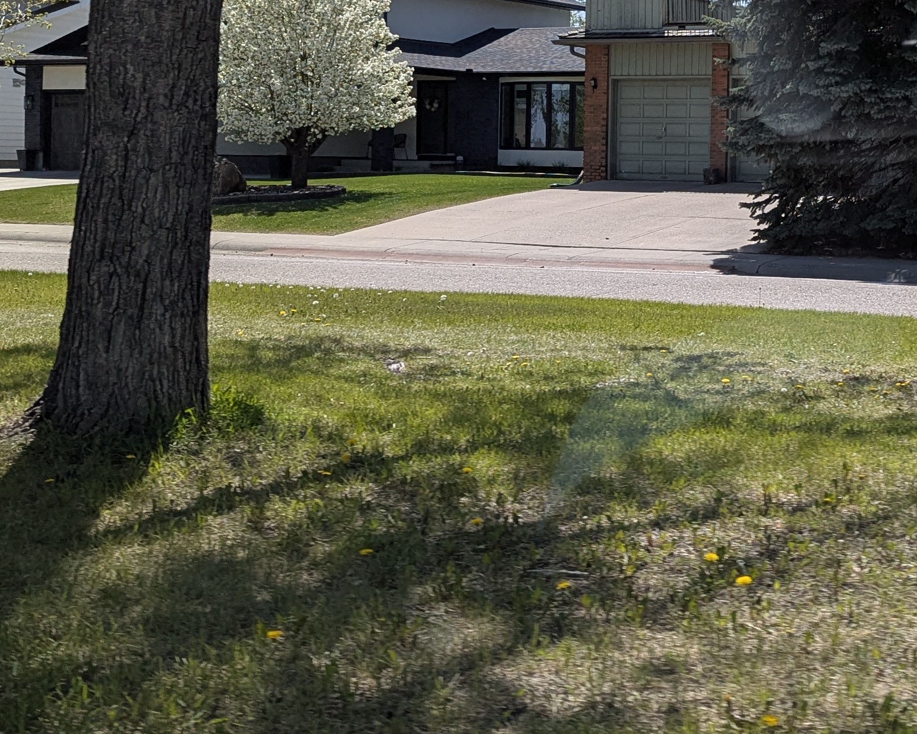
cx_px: 735
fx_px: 1683
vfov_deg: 24.3
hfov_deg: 29.8
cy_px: 183
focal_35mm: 62
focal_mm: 6.81
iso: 48
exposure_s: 1/1689
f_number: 1.85
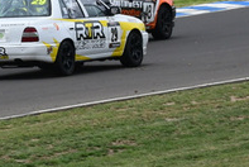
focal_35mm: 1823
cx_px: 53
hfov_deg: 1.1
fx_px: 12628
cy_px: -44
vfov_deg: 0.8
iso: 400
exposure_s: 1/640
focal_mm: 300
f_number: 11
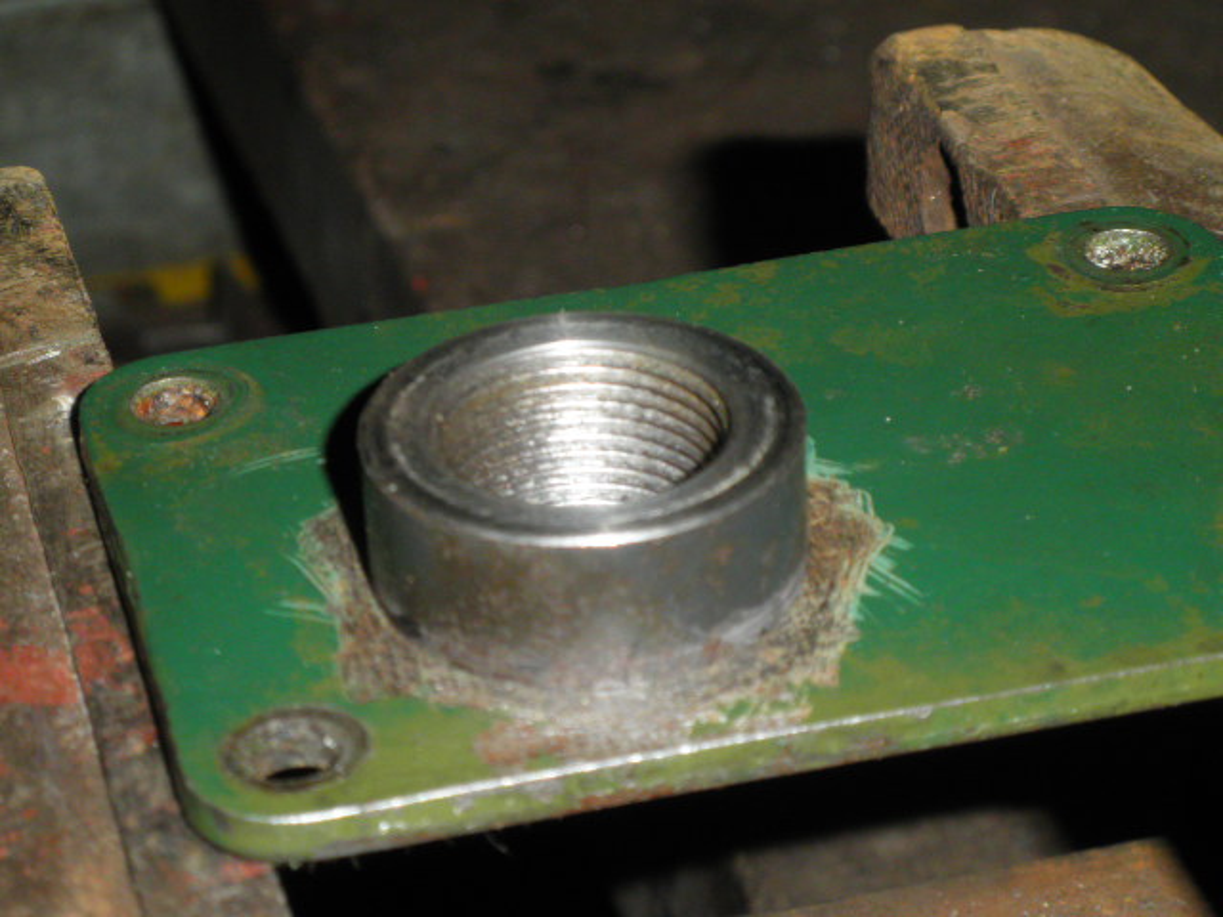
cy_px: 458
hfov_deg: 17.7
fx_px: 3922
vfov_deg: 13.3
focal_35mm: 111
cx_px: 612
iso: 160
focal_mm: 19.6
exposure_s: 1/100
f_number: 5.8
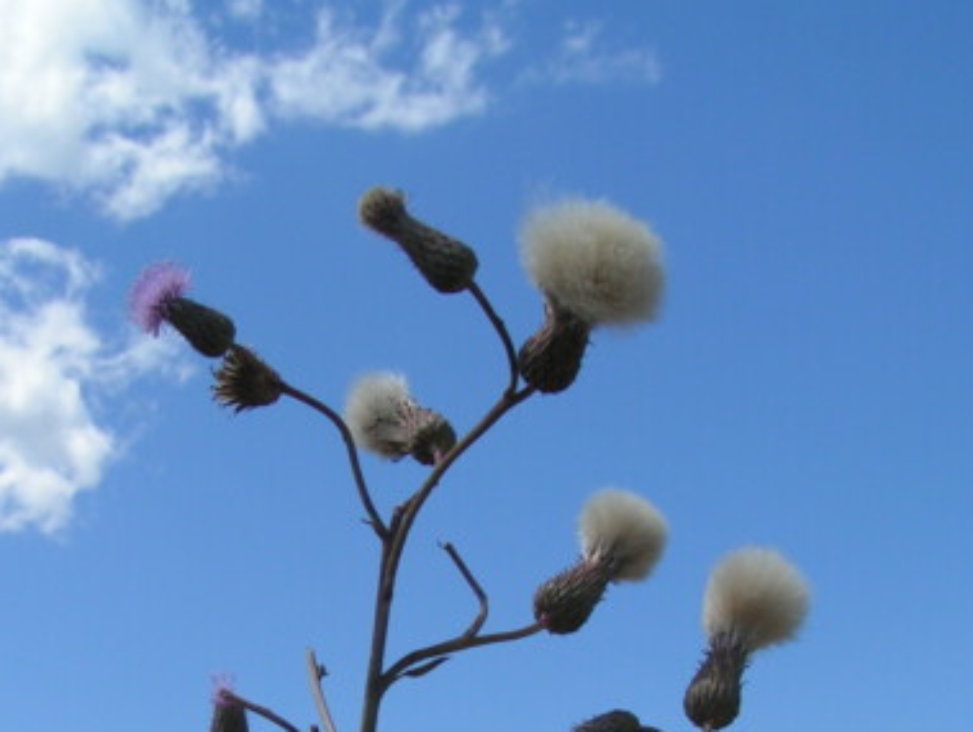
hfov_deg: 26.2
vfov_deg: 19.5
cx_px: 367
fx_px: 2082
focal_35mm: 74
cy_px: 668
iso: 50
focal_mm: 6
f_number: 5.6
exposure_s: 1/500
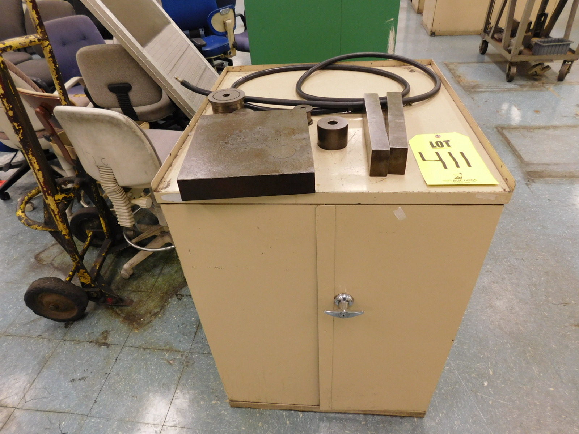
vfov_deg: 58.9
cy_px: 217
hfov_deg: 73.9
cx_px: 290
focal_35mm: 23
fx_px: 385
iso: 180
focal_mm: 4
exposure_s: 1/30
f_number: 3
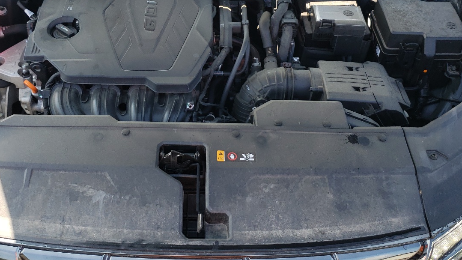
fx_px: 515
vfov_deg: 27.8
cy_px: 54
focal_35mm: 42
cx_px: 184
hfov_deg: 48.1
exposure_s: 1/476
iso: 50
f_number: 1.5
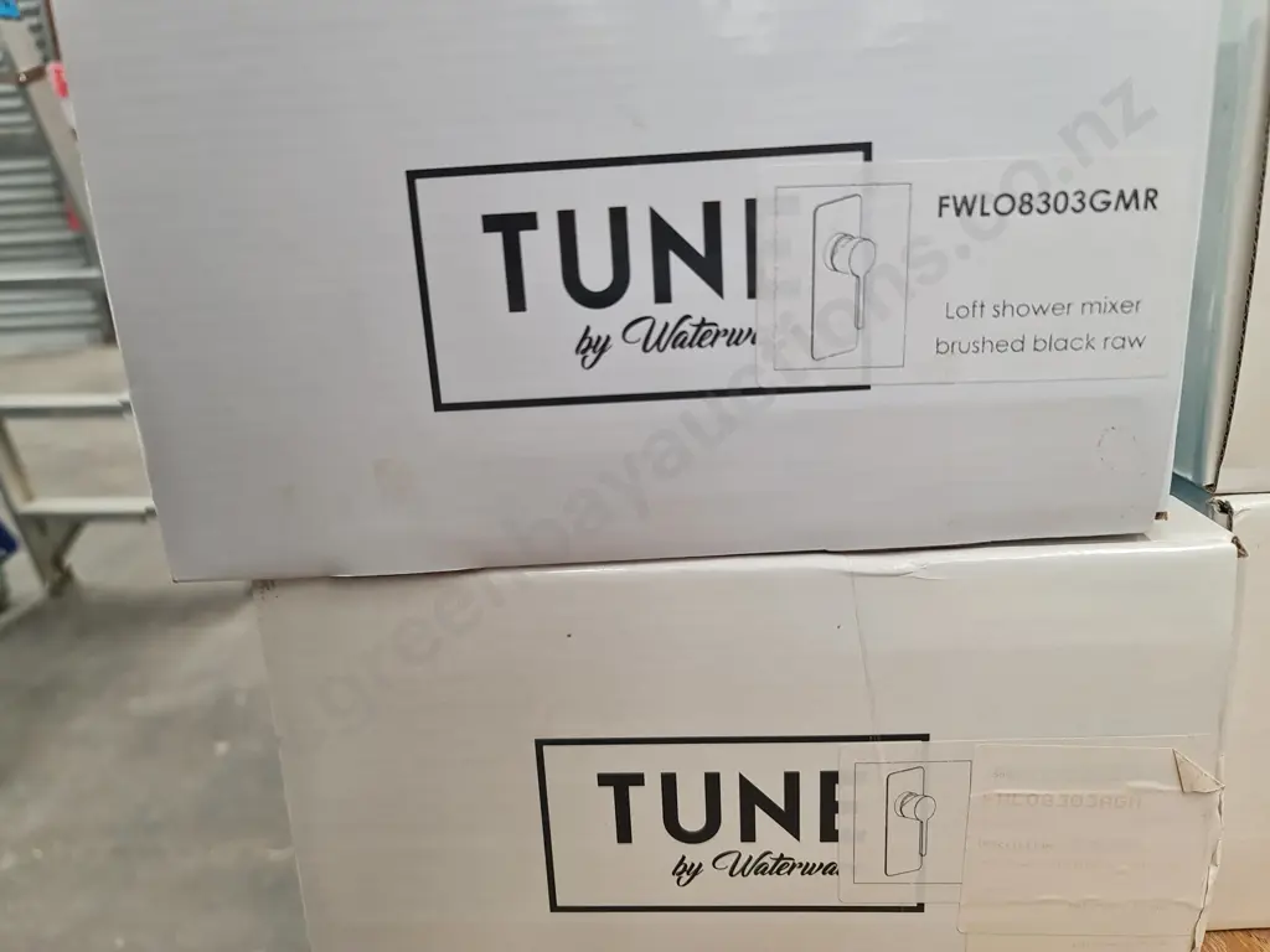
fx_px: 917
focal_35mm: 25
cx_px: 635
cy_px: 476
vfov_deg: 54.9
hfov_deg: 69.4
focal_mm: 7
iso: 80
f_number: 1.8
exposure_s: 1/120
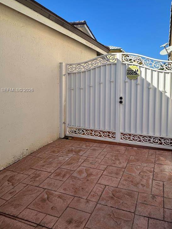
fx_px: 152
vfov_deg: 73.0
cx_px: 116
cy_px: 90
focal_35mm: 23
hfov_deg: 57.4
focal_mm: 2.22
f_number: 2.2
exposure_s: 1/1887
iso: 40
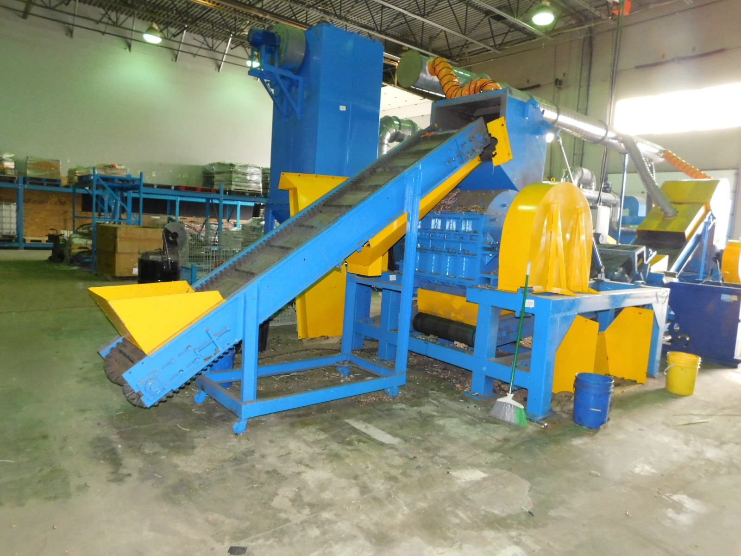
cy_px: 278
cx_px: 370
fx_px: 514
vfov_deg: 56.8
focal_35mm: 24
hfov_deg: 71.6
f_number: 3
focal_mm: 4.1
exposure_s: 1/30
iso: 560
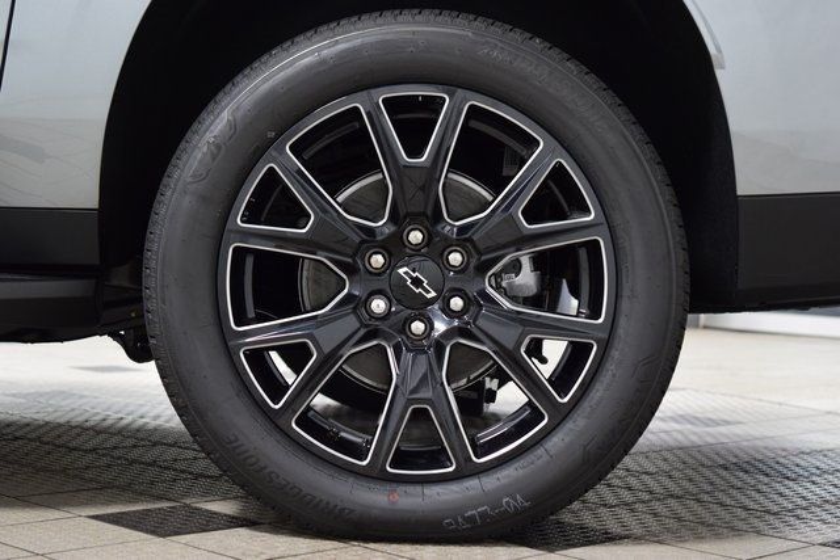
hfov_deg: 29.9
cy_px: 280
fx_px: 1575
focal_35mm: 68
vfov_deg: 20.2
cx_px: 420
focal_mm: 45
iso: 1600
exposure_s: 1/60
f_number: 3.5
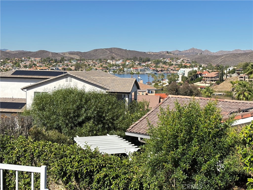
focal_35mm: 52
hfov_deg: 36.8
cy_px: 95
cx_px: 126
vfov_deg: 28.0
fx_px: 380
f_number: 1.6
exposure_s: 1/2105
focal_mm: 5.96
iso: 40
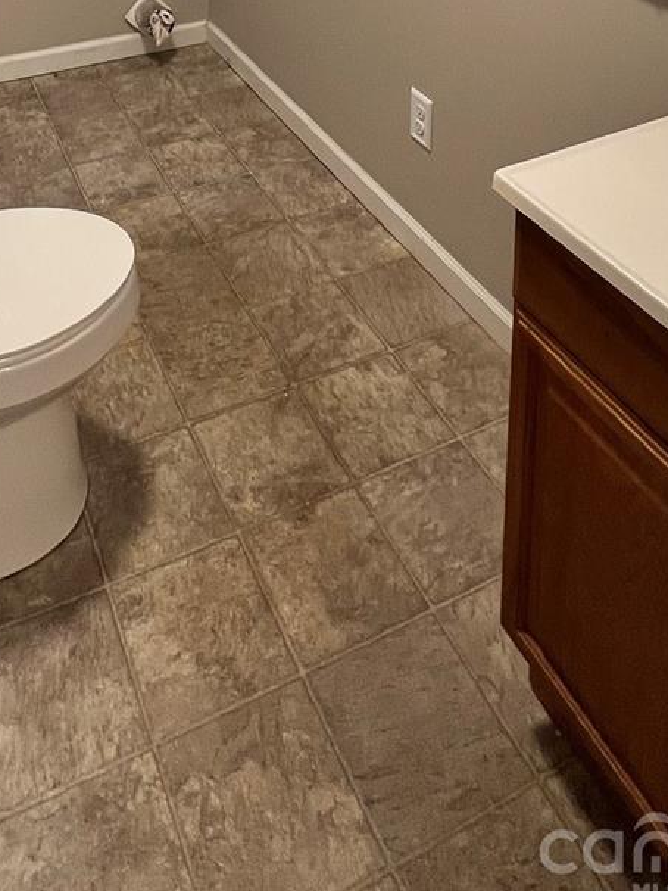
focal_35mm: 33
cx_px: 190
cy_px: -216
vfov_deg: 38.2
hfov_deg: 42.0
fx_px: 849
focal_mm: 1.57
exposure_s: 1/60
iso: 160
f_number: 1.8
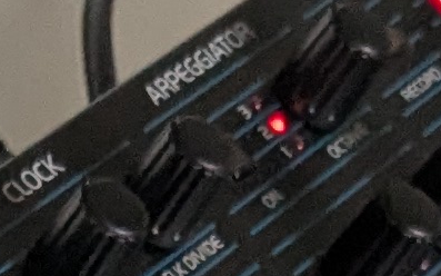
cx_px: 46
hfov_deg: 7.2
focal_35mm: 291
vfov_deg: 4.1
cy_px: 1189
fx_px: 3497
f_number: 1.73
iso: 352
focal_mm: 4.38
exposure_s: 1/33.3
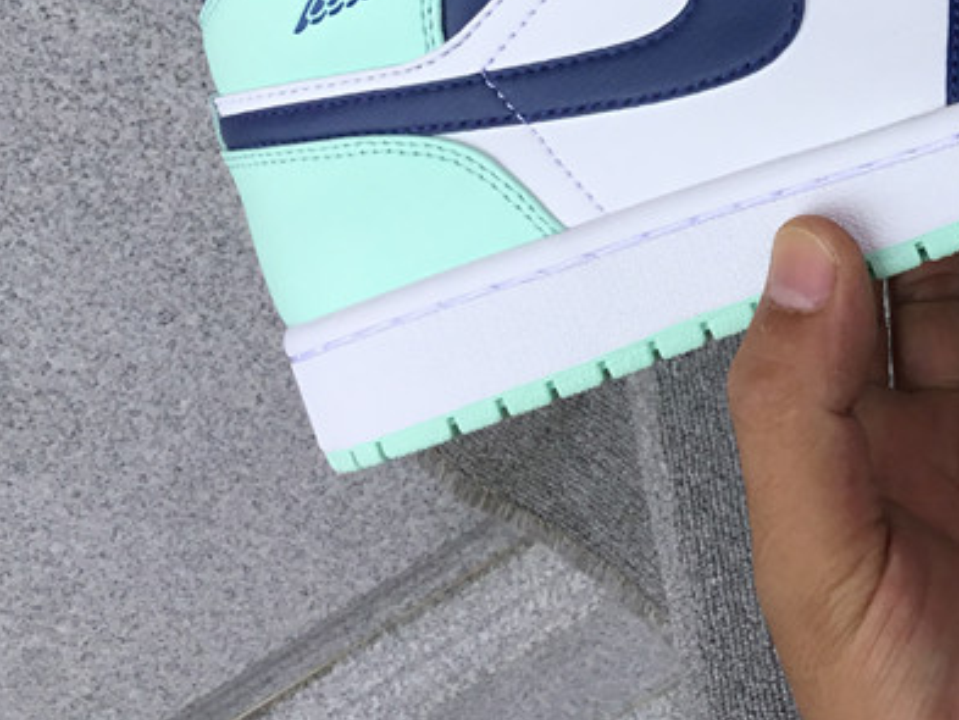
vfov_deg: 19.8
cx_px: 859
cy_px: -74
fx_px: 1968
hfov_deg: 26.5
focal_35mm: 71
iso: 25
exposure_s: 1/431
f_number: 2.4
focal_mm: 3.3
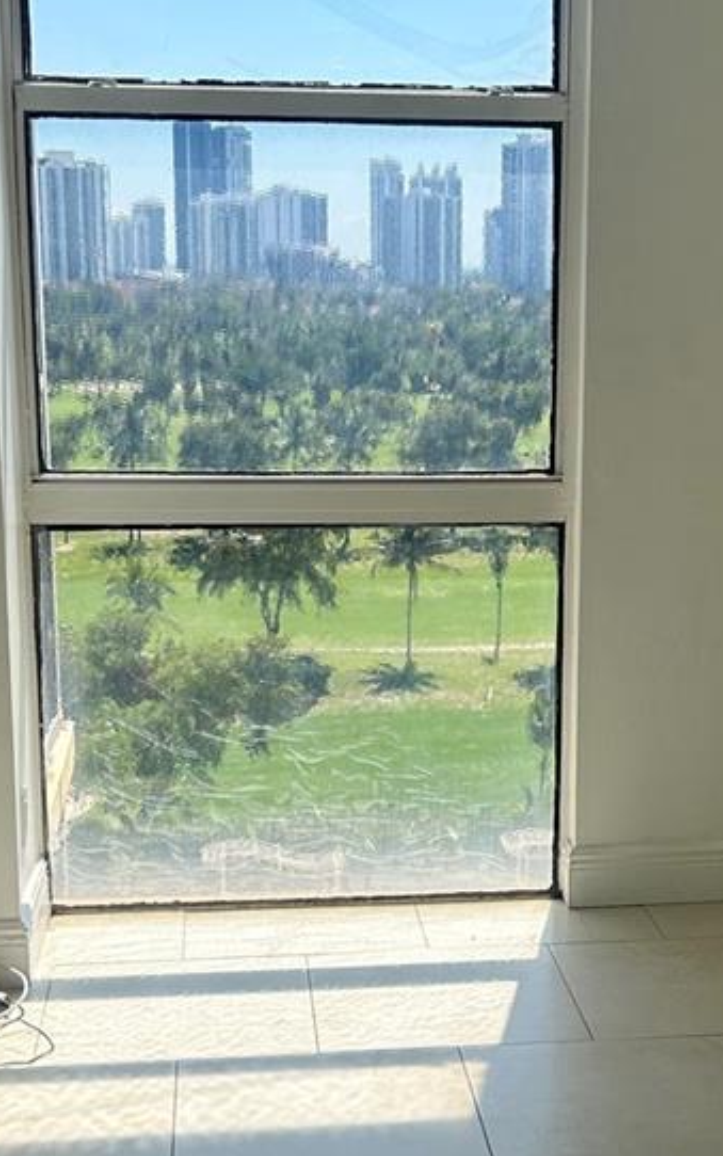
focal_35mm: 61
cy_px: 683
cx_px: 486
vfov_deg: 33.4
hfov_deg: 21.2
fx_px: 1922
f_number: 1.5
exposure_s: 1/1361
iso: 50
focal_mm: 5.7
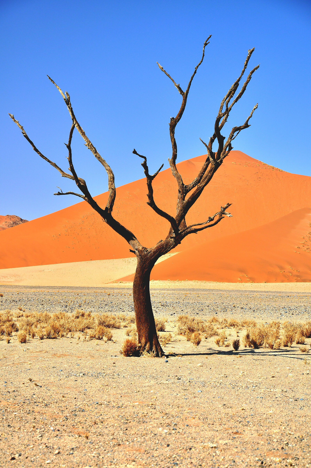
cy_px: 234
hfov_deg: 16.2
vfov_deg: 24.2
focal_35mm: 84
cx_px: 156
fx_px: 1091
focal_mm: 56
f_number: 7.1
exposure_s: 1/200
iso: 200
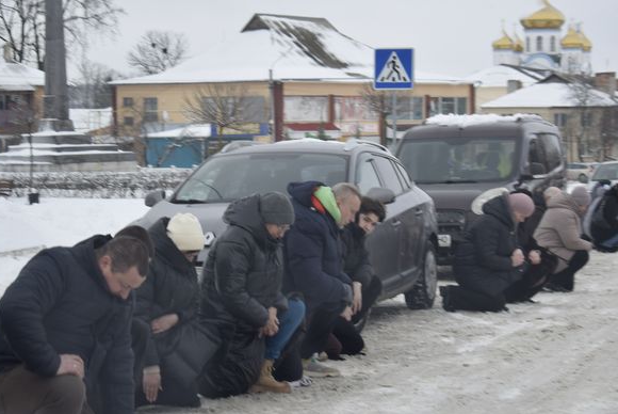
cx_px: 319
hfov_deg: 19.1
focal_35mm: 107
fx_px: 1833
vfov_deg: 12.9
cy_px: 199
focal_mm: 55
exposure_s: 1/125
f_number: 5.6
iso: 100
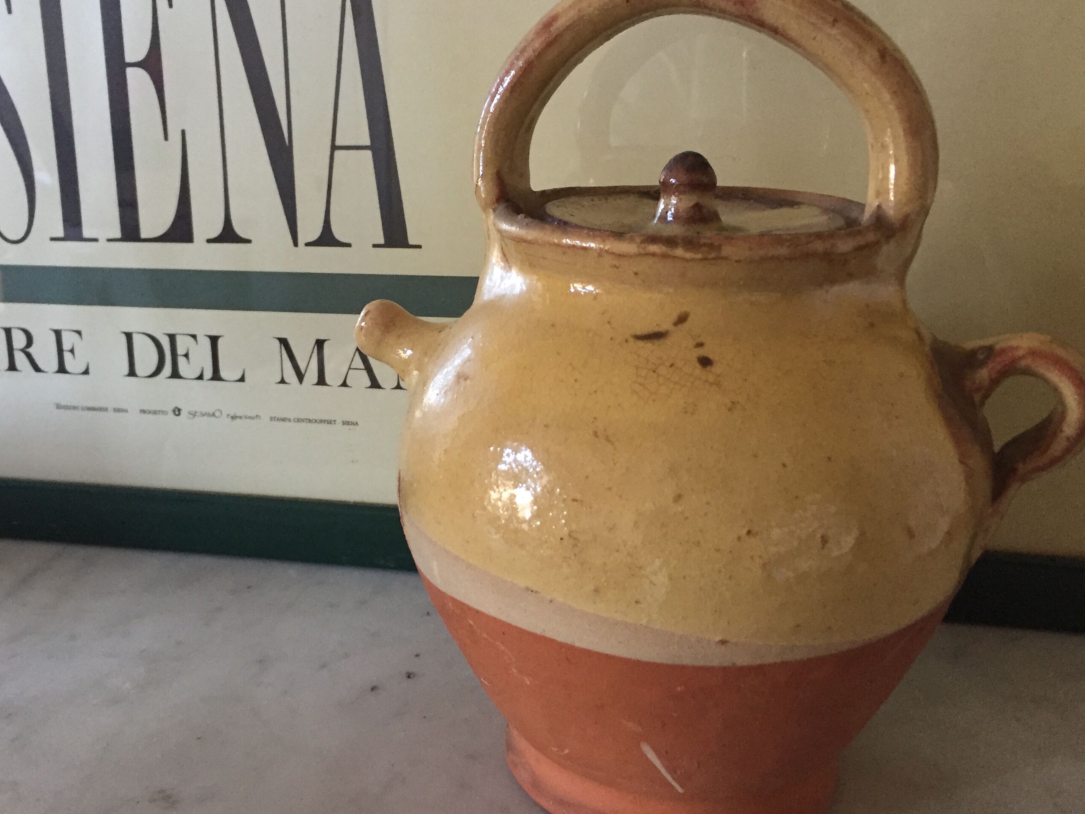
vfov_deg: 38.6
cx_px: 443
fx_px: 1160
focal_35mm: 37
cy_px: 373
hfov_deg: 49.9
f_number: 2.2
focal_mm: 4.15
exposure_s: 1/33
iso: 200
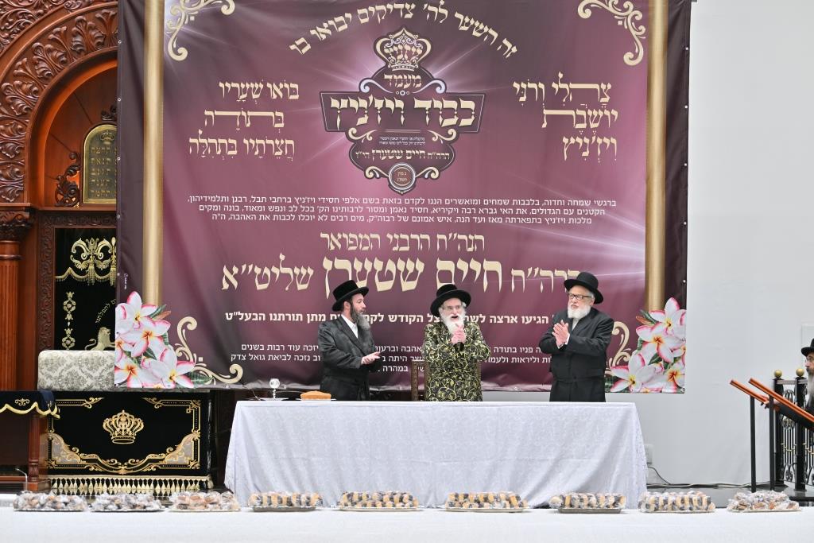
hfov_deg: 20.8
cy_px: 272
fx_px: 2216
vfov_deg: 14.0
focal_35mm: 98
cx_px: 407
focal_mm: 98
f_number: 2.8
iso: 200
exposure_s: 1/250
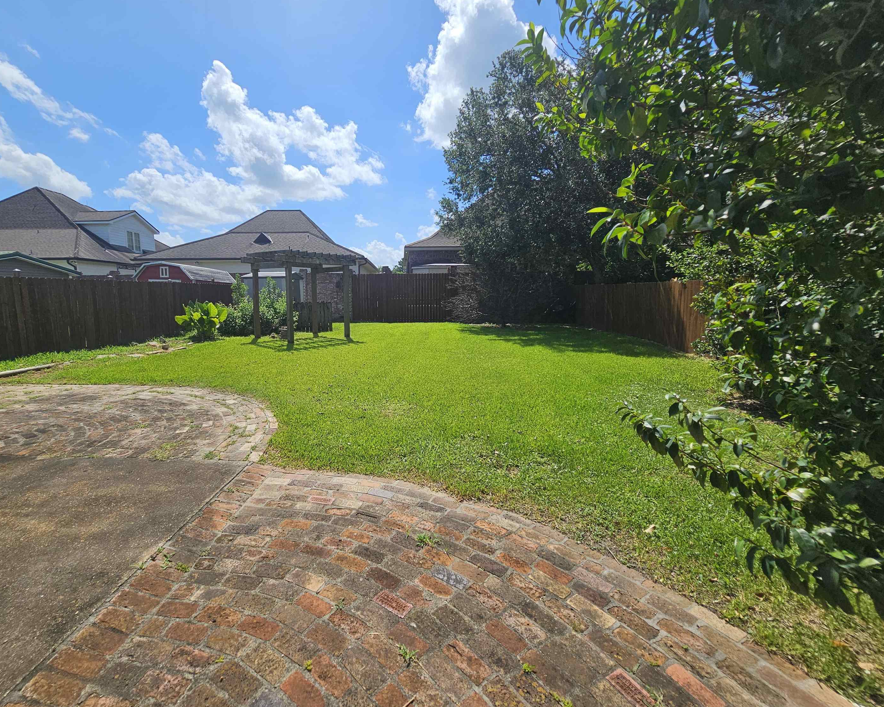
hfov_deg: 100.4
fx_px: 366
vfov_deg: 88.0
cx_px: 398
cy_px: 349
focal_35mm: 14
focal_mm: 2.2
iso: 50
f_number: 2.2
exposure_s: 1/3100
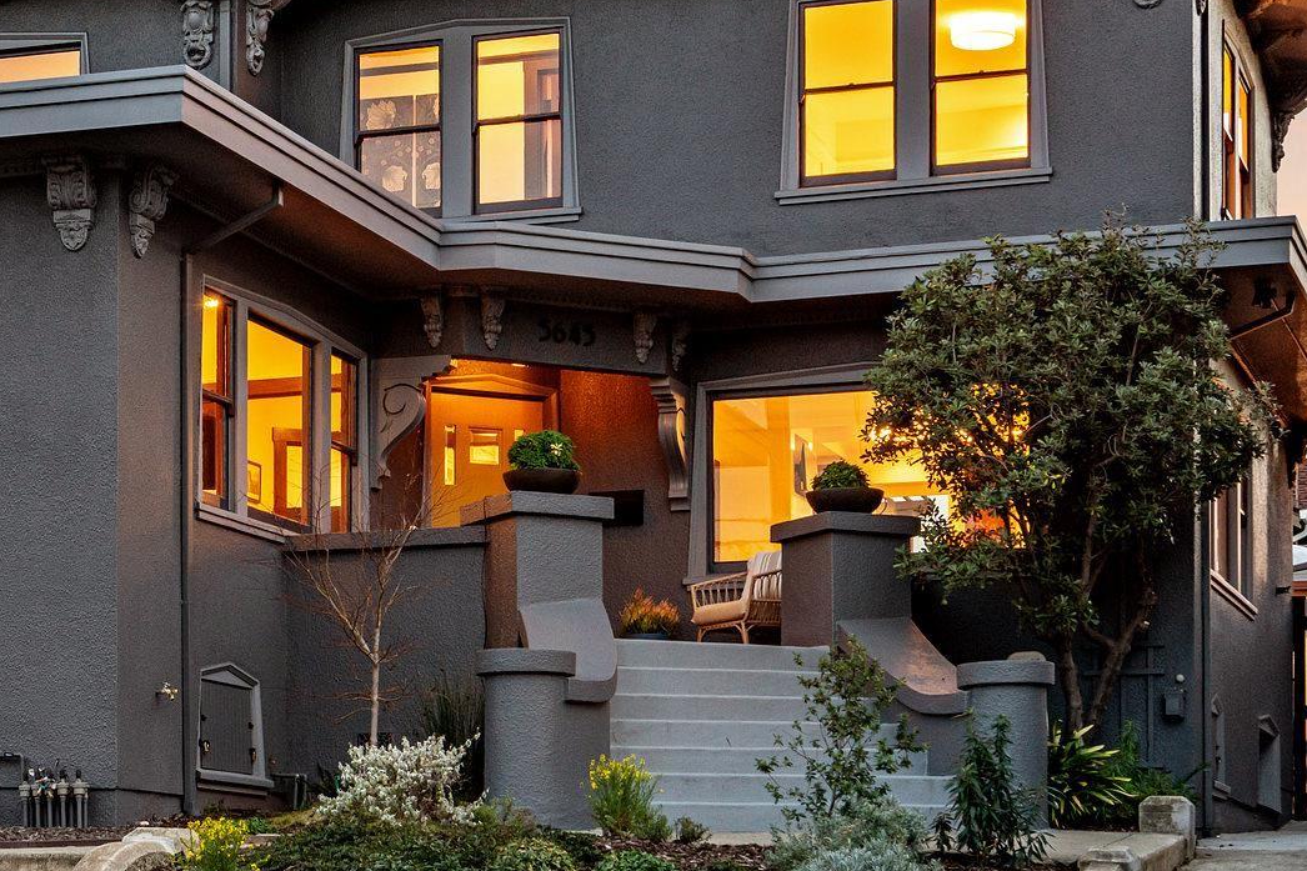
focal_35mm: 94
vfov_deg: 14.5
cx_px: 352
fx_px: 3412
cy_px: 507
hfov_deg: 21.5
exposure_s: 1/2.5
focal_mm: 48
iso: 400
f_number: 16
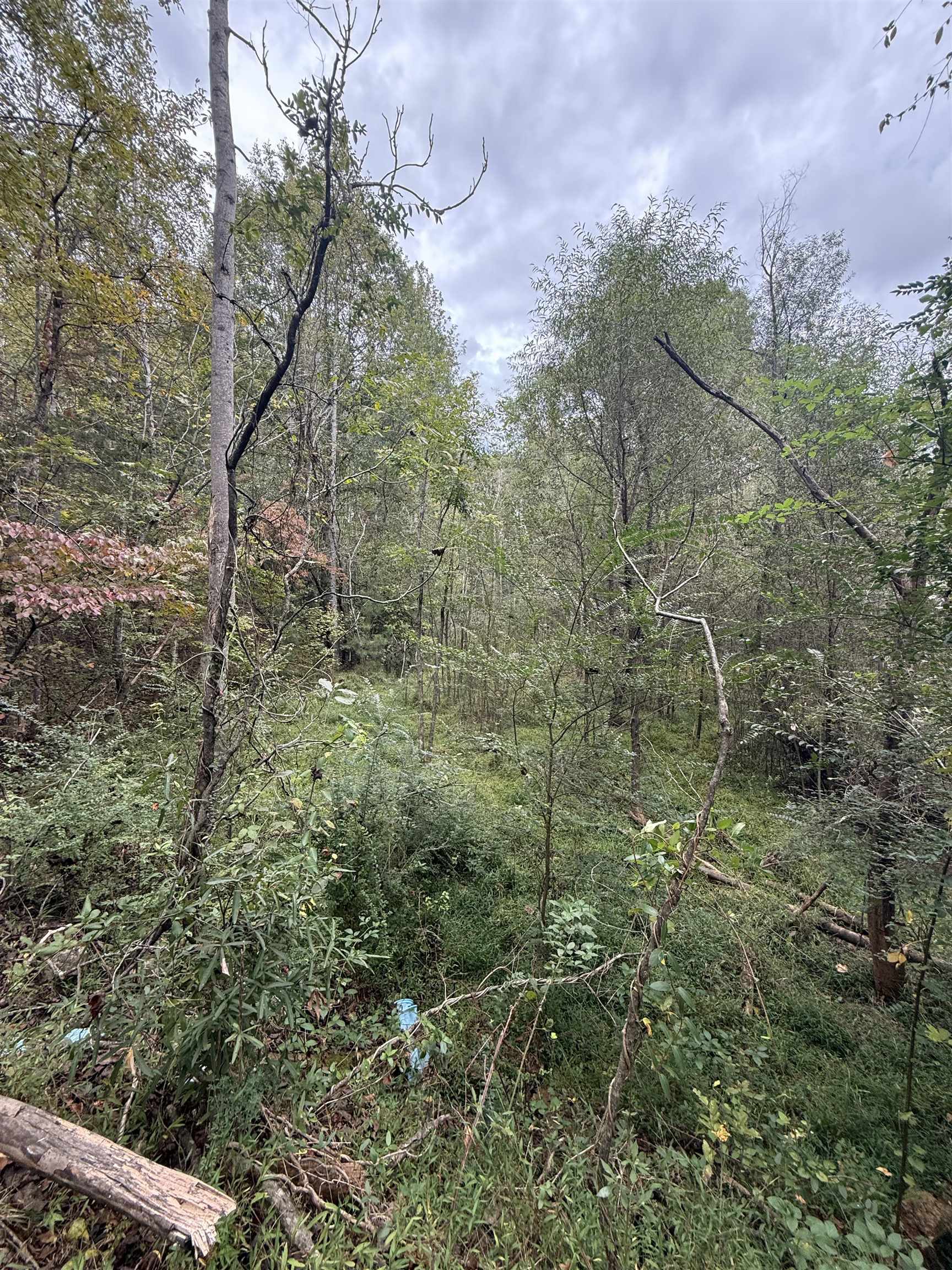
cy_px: 635
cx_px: 476
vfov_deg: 102.1
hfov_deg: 85.7
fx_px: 513
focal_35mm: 14
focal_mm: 2.22
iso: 64
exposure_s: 1/201
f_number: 2.2
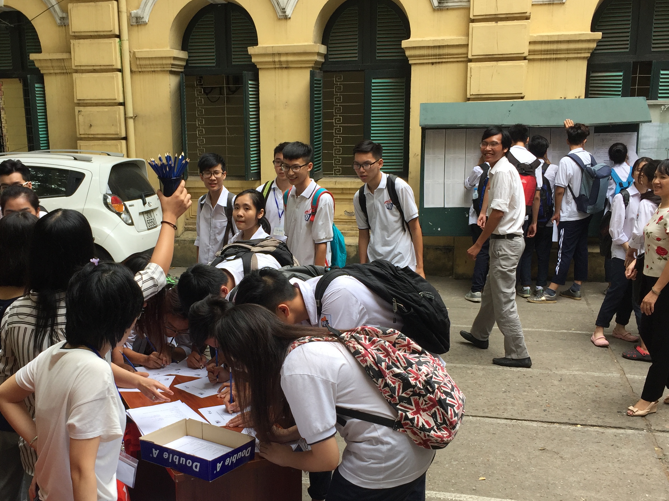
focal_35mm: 41
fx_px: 792
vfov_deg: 35.0
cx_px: 272
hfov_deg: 45.6
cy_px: 296
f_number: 2.2
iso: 32
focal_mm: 4.15
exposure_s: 1/150
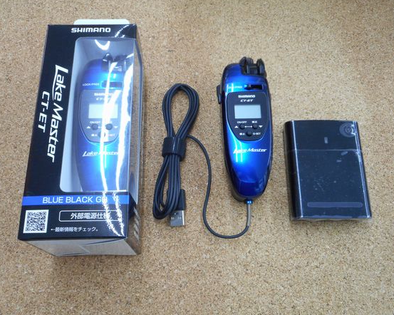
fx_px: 420
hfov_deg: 50.3
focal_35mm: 36
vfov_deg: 41.1
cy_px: 156
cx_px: 196
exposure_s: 1/30
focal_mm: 6
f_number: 4.2
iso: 250
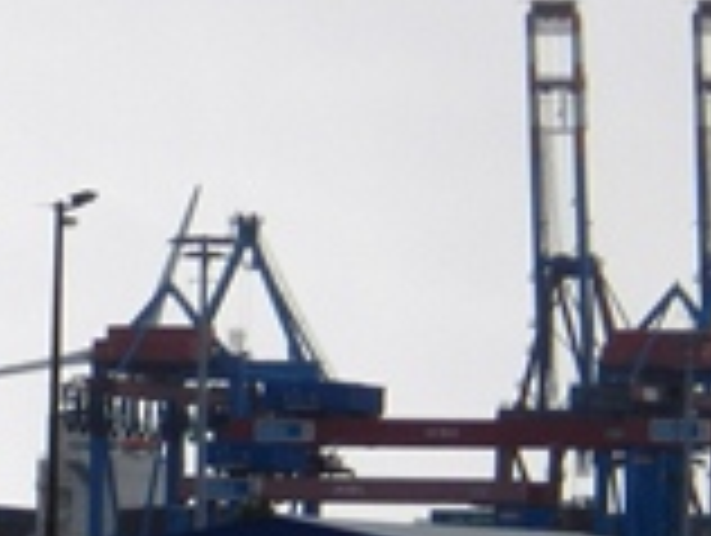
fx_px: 10244
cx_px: 297
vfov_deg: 3.0
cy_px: 212
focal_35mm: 498
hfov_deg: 4.0
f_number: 5.1
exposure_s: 1/800
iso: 160
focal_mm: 22.2
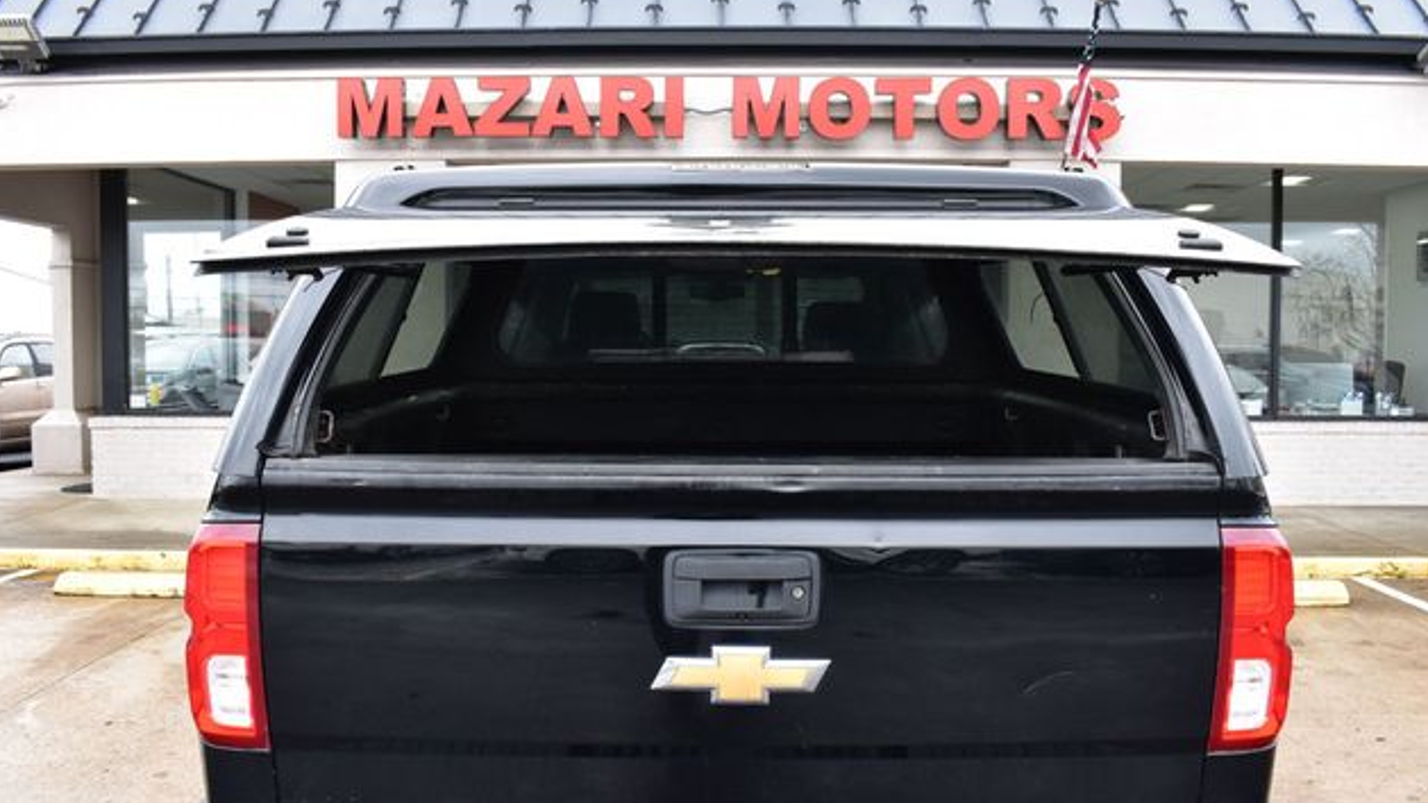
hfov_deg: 58.7
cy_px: 415
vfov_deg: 35.1
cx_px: 708
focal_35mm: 34
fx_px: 1270
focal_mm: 21
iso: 400
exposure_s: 1/100
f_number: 9
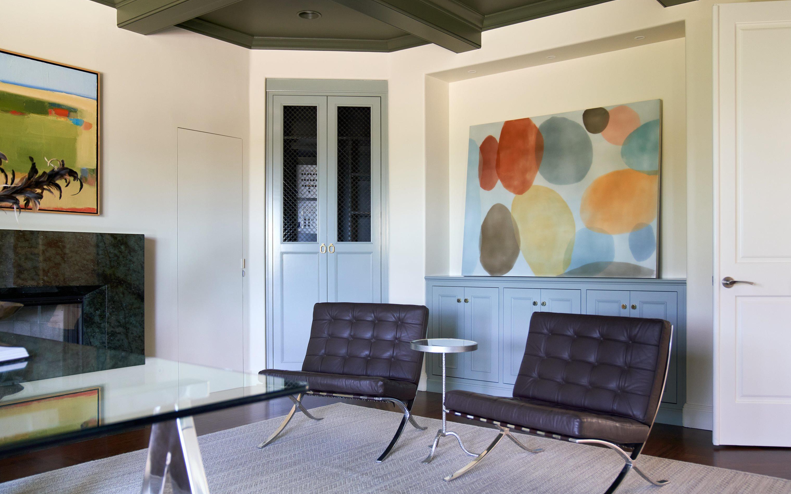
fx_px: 647
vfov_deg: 41.8
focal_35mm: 30
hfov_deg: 62.9
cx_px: 401
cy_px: 236
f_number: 2.8
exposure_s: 1/60
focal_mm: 29
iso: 640
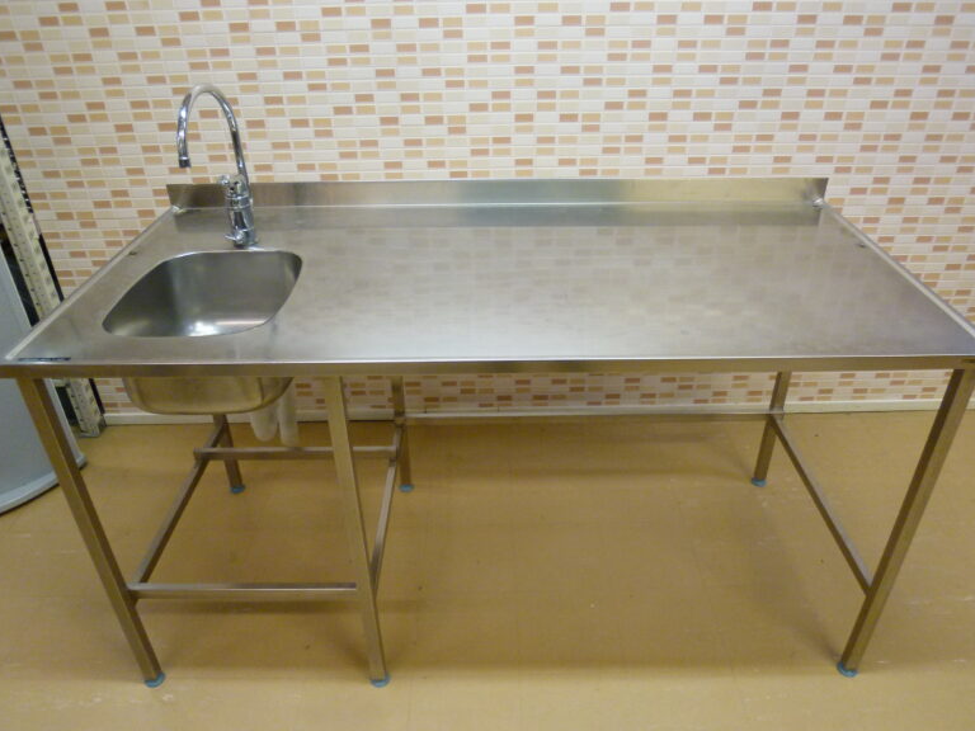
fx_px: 704
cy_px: 371
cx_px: 498
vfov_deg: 54.9
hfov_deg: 69.4
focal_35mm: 25
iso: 200
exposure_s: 1/60
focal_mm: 4.3
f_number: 2.2
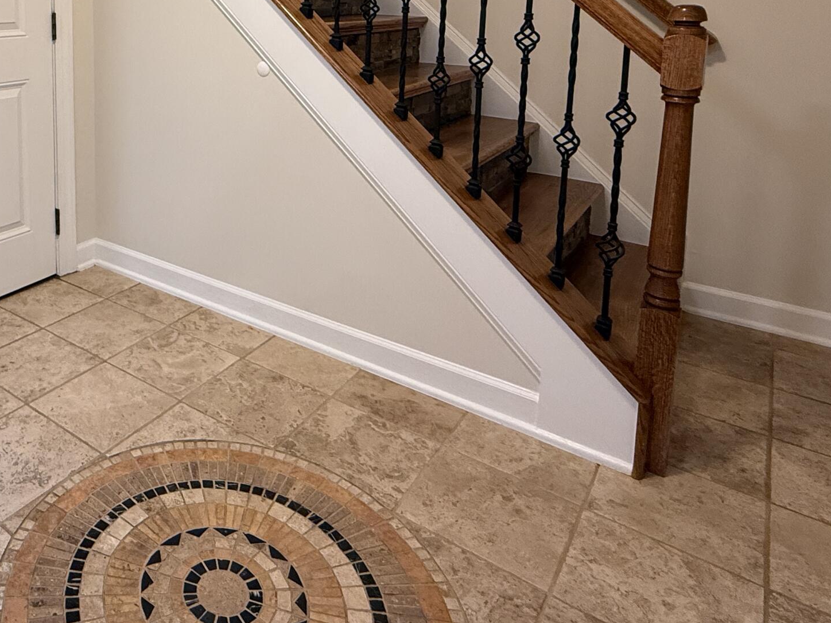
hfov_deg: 56.4
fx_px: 696
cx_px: 146
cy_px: 60
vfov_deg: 43.9
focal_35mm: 29
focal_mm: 2.22
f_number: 2.2
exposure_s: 1/60
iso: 250
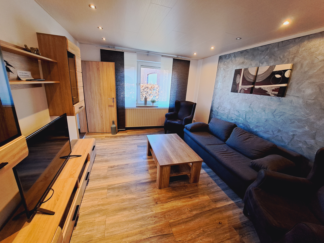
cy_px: 122
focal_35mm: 13
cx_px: 162
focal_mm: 1.74
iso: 125
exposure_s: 1/50
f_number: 2.2
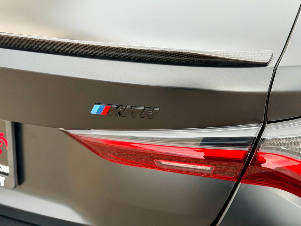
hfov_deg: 39.7
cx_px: 150
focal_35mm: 48
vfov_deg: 30.3
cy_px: 113
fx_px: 417
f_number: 1.78
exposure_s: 1/545
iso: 80
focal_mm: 6.76
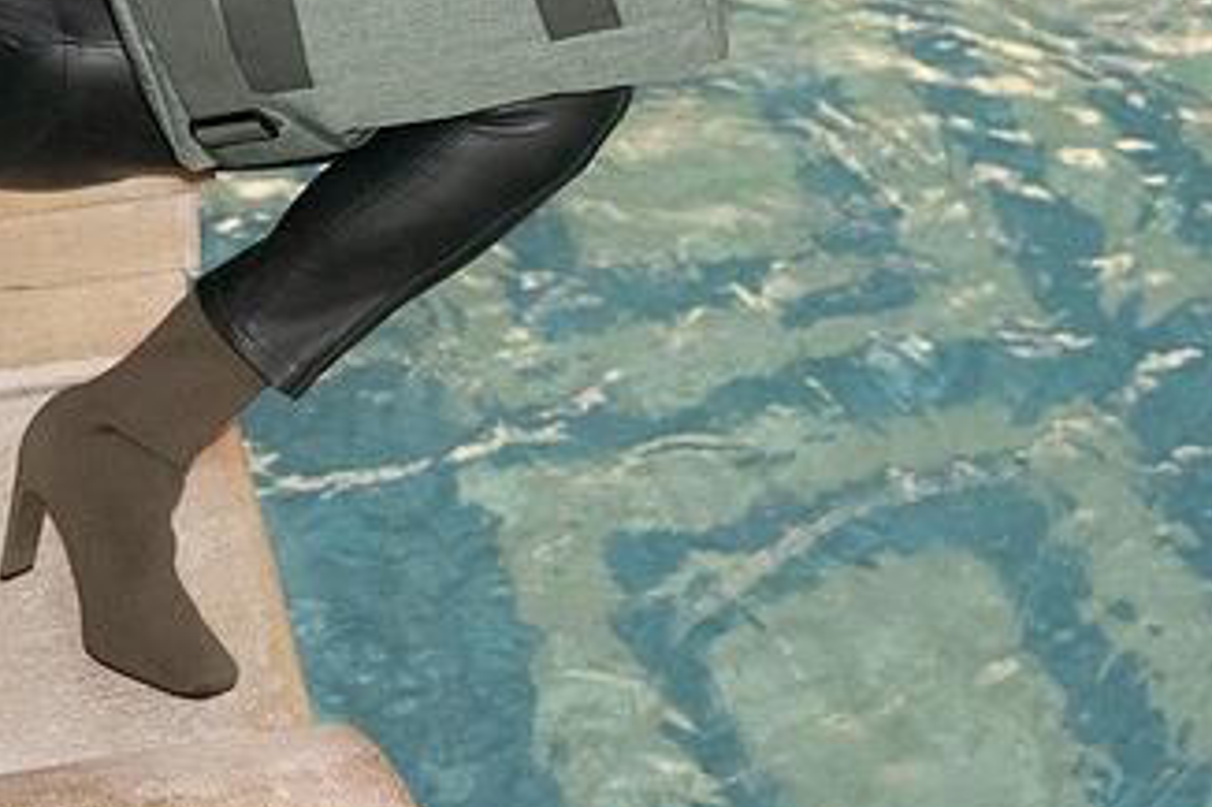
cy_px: -86
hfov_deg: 20.1
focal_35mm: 101
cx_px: 385
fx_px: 3398
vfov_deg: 13.3
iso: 4000
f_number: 4
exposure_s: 1/125
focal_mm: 38
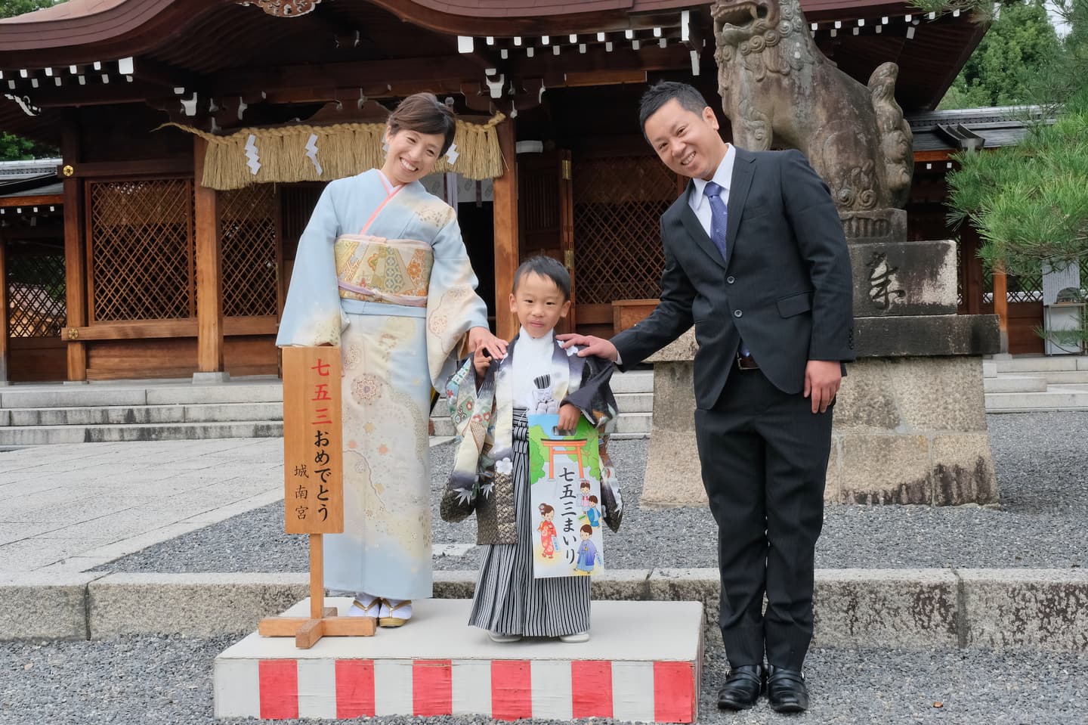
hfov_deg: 49.6
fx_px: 1178
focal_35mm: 39
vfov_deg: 34.2
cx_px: 544
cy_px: 362
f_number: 13
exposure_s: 1/250
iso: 1600
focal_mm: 26
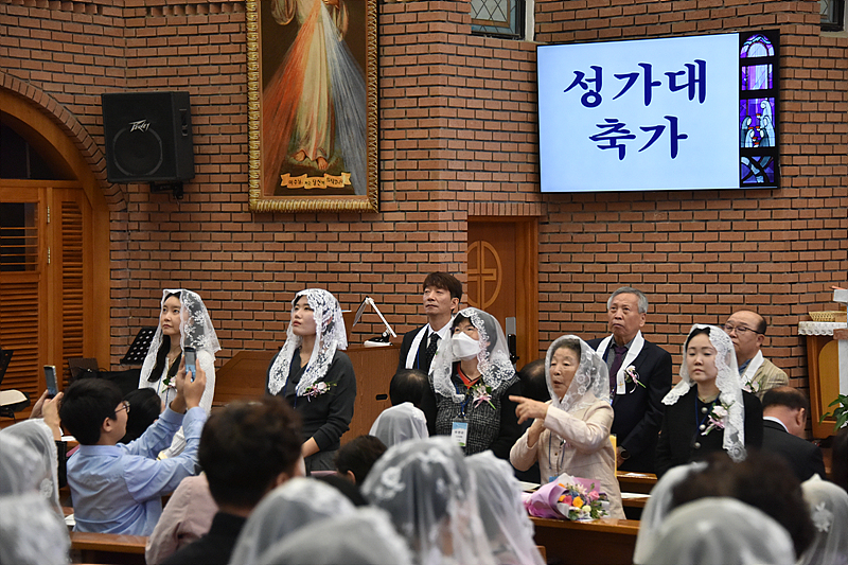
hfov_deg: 18.3
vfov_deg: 12.2
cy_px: 282
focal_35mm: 112
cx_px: 424
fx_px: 2638
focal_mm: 112
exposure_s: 1/125
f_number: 5.3
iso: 3600
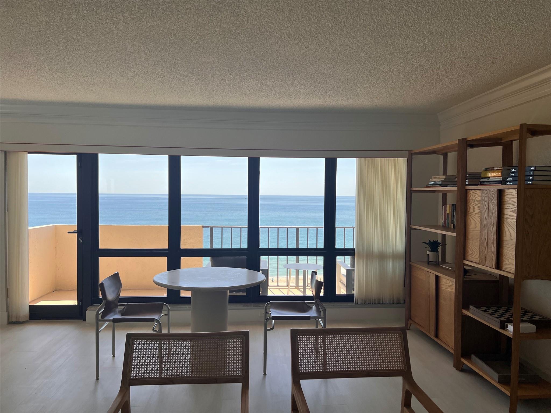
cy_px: 206
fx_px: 414
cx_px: 276
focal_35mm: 26
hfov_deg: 67.3
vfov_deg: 53.1
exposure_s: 1/827
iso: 50
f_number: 1.5
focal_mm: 5.7
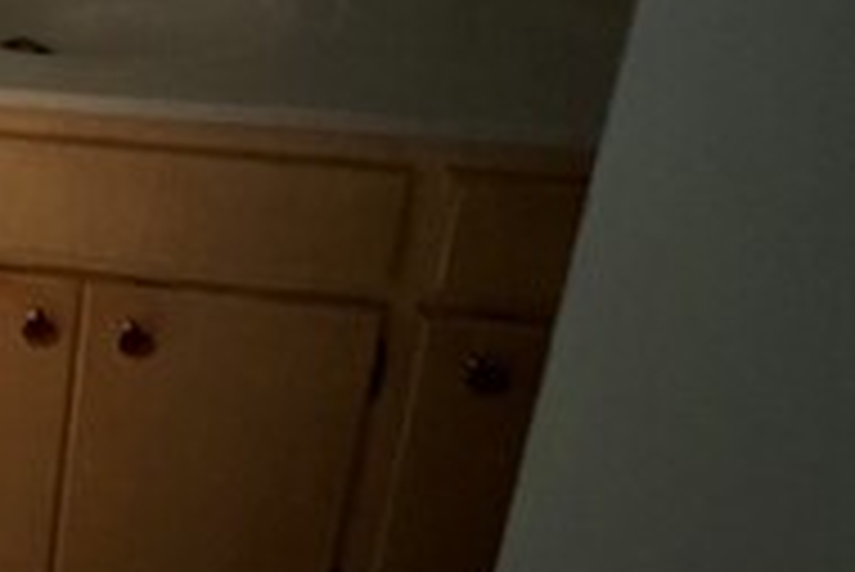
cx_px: -477
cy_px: -261
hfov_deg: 26.6
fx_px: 1165
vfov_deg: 22.9
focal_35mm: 49
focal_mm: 2.22
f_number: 2.2
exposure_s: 1/40
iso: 1000
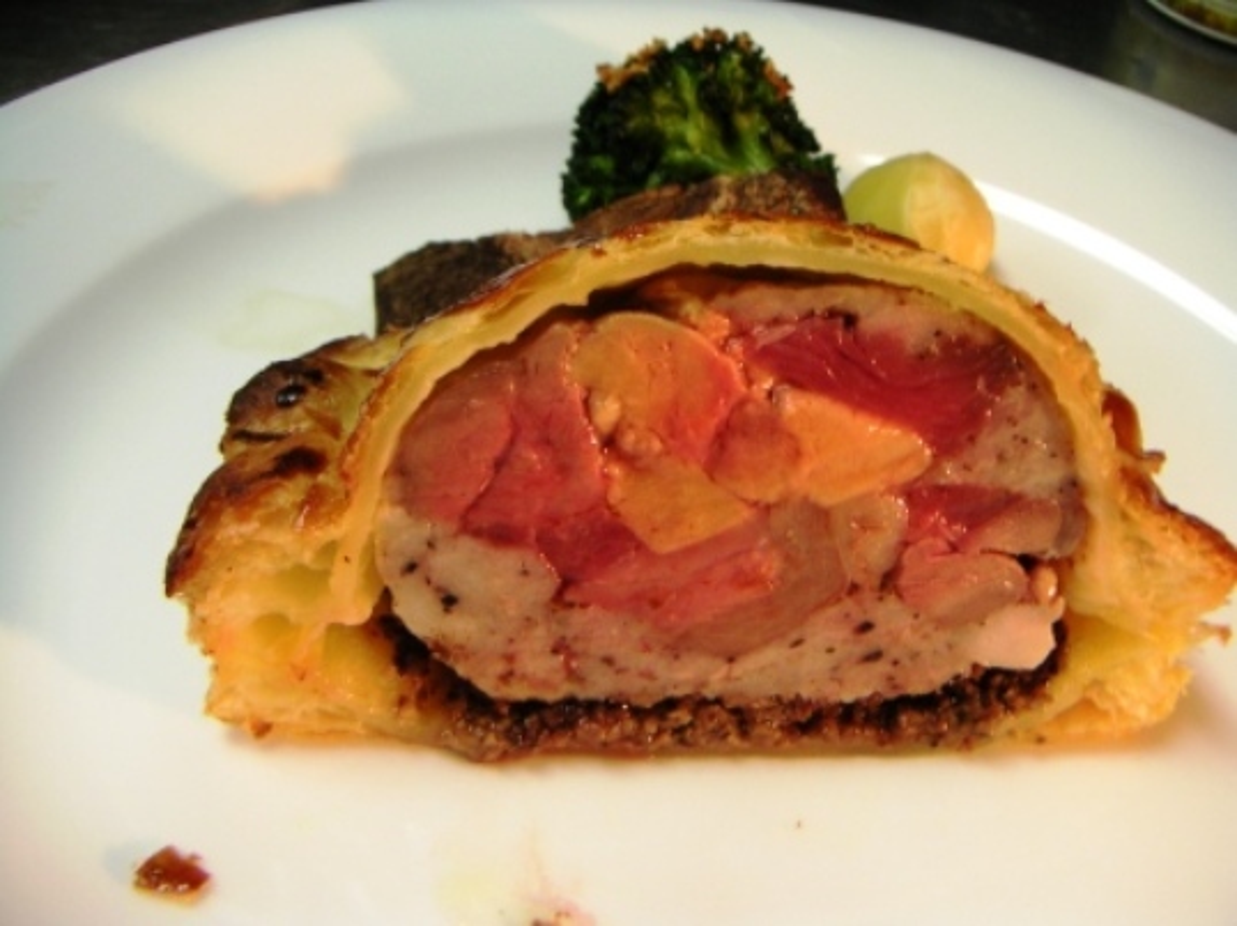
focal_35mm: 40
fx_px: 1429
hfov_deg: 46.8
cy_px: 463
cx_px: 618
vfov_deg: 35.9
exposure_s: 1/10
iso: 100
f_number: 2.9
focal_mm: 5.3
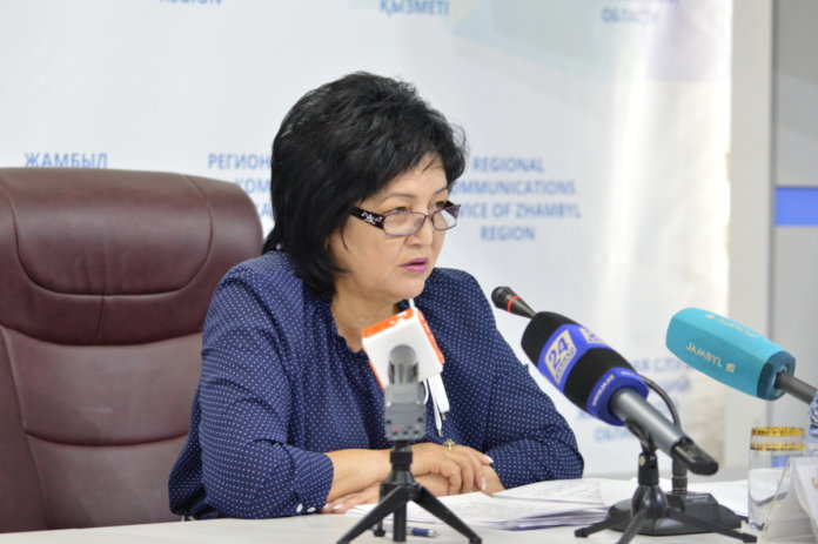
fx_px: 3576
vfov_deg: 8.7
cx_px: 409
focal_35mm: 158
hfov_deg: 13.0
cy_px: 272
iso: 800
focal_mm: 105
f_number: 4
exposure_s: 1/125
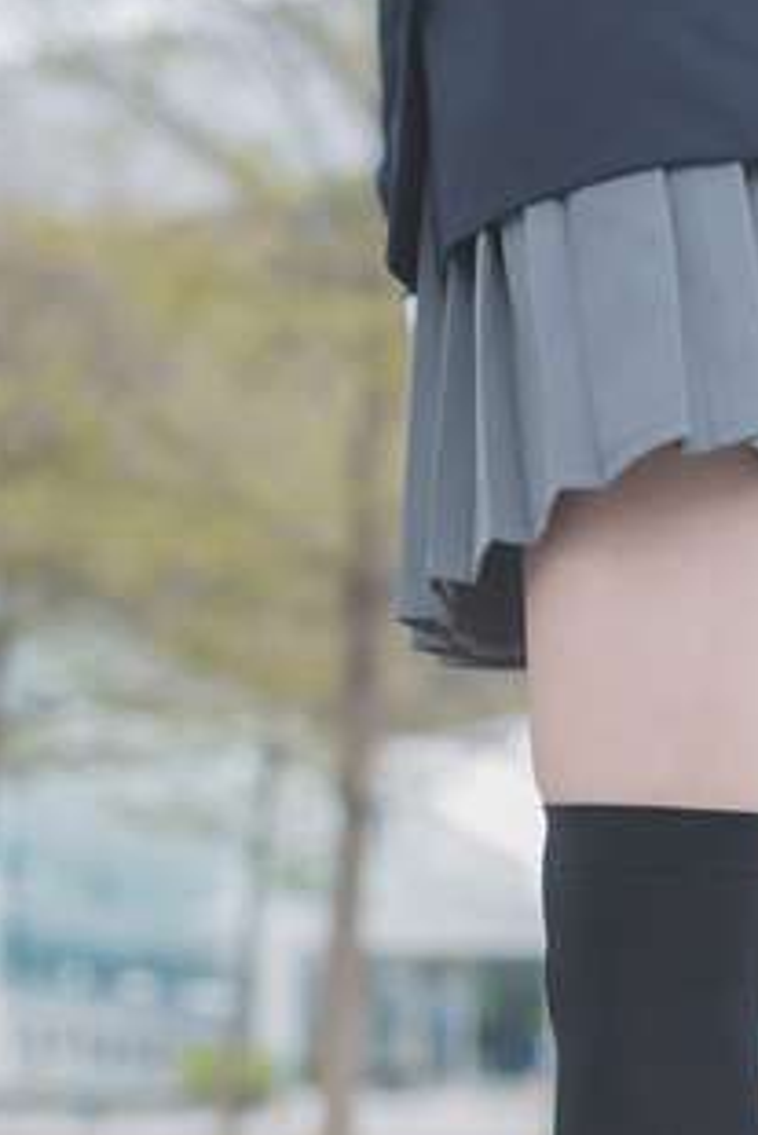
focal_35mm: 79
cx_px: 774
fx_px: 2492
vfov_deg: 25.3
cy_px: 882
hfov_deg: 16.9
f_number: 2
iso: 125
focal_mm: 35
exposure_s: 1/400
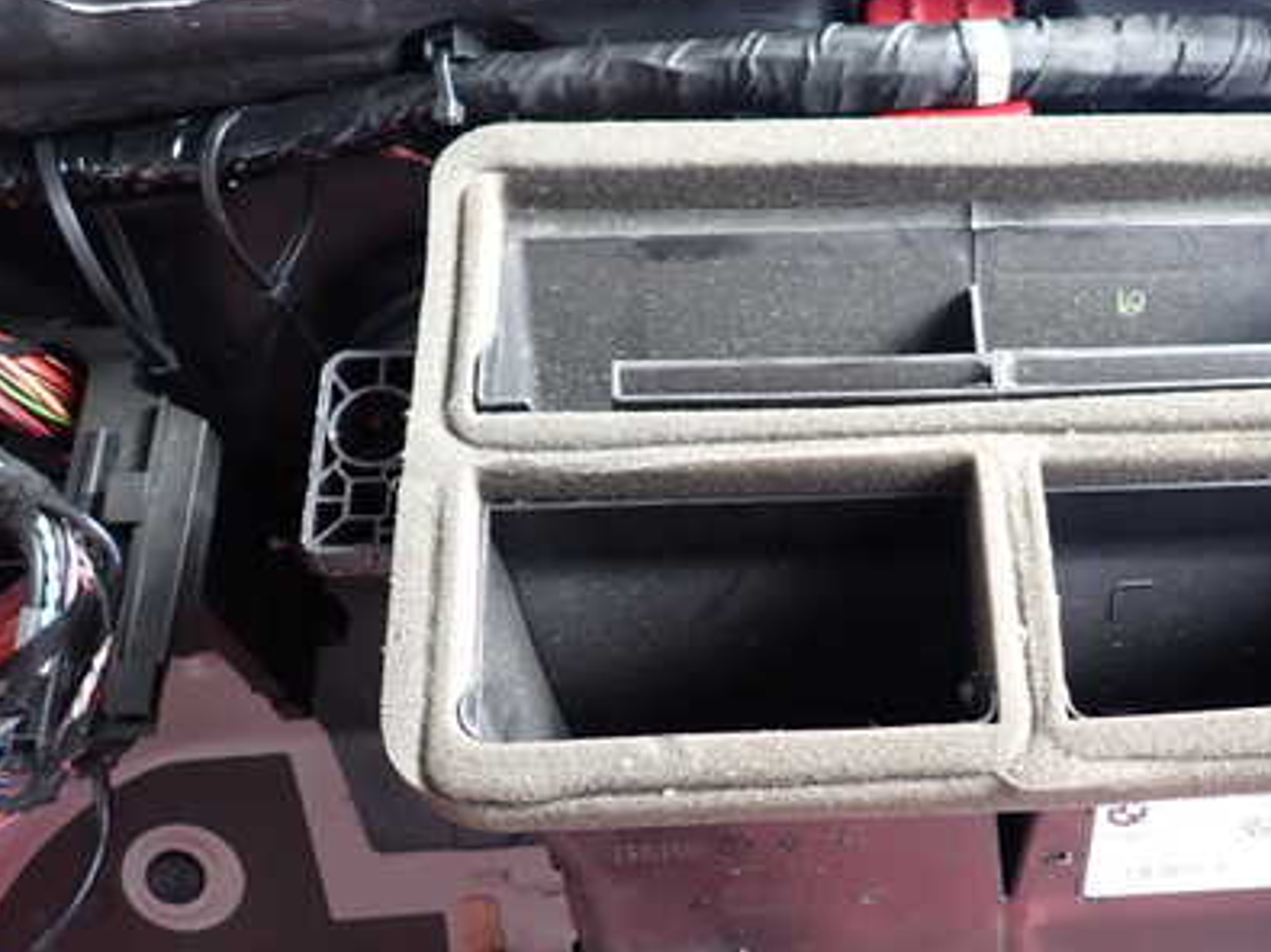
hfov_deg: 47.4
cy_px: 572
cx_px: 933
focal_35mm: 38
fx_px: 1395
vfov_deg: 37.6
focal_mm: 4.5
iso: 160
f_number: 2
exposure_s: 1/60
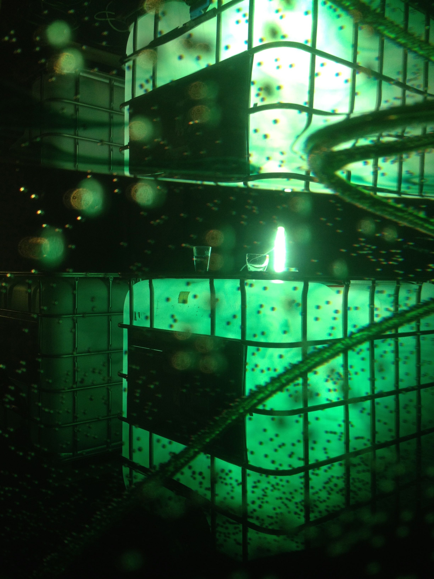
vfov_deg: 52.6
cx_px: 217
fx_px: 585
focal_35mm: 35
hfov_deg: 40.7
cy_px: 290
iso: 64
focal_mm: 4.28
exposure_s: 1/20
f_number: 2.4
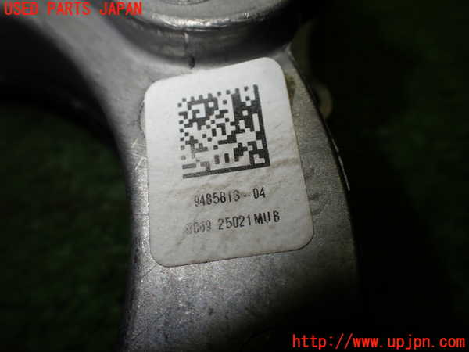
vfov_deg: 46.8
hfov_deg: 60.0
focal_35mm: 30
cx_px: 234
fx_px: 406
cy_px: 176
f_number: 3.2
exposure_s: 1/160
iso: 100
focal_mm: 5.4
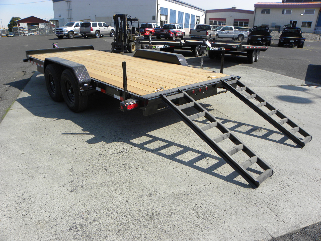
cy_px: 120
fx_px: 241
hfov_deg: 67.3
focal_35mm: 26
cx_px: 160
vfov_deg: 53.1
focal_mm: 4.6
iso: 64
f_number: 5.6
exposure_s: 1/284
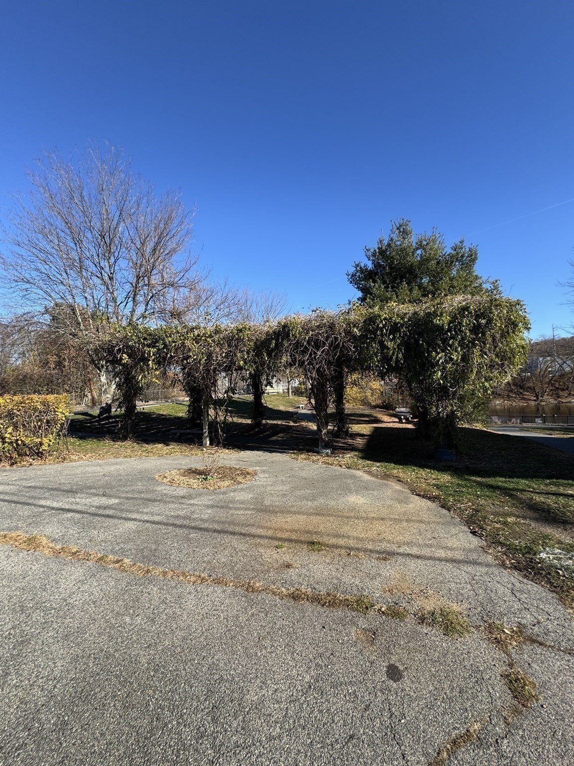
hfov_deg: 85.7
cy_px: 383
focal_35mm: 14
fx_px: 310
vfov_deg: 102.1
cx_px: 287
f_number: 2.2
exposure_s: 1/879
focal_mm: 2.22
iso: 40
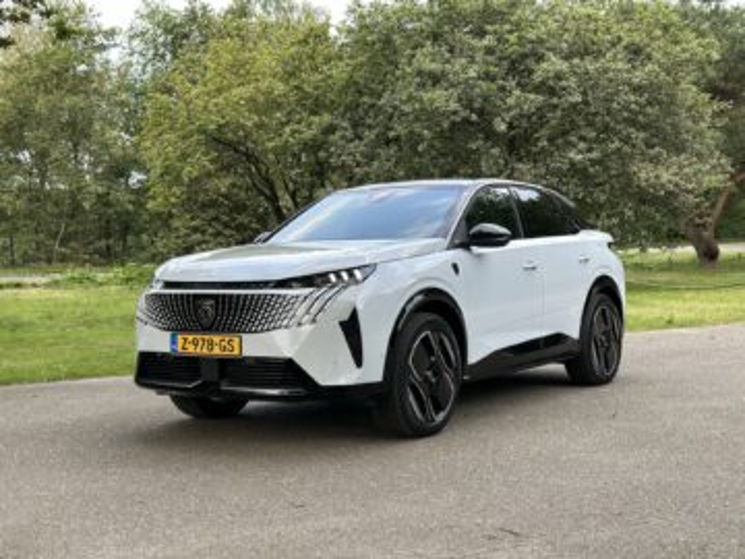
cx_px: 372
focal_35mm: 48
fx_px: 1033
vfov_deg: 30.3
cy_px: 280
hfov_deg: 39.7
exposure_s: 1/734
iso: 80
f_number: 1.78
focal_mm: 6.86
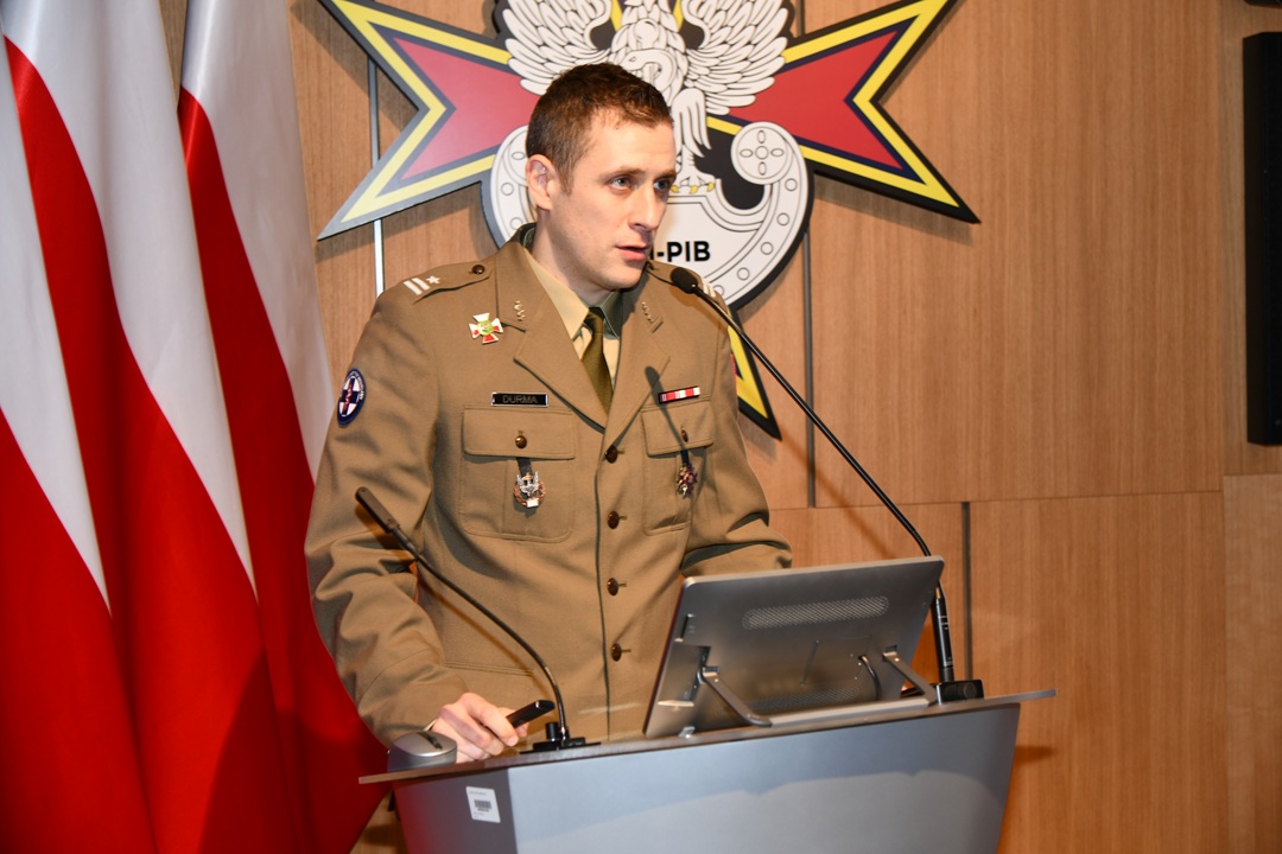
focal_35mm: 55
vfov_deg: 24.6
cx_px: 641
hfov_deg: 36.2
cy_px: 427
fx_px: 1958
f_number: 4.5
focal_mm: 55
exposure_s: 1/60
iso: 500
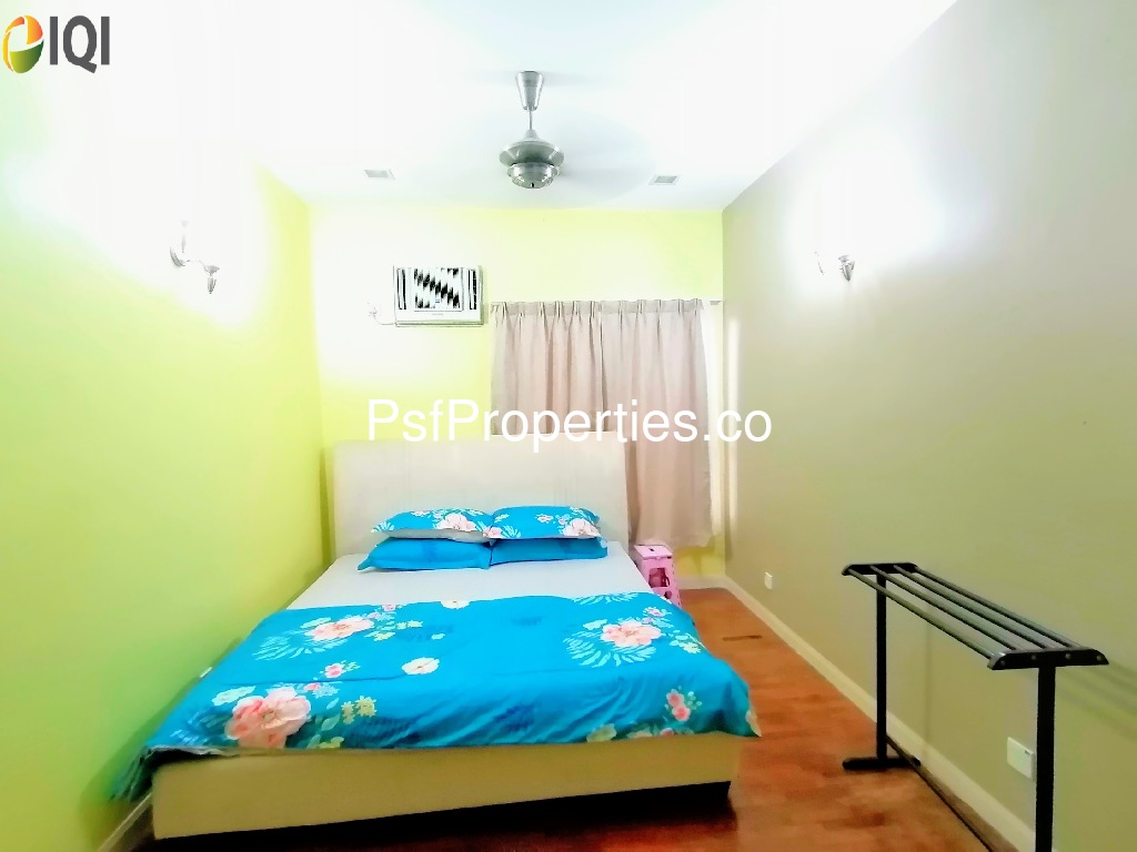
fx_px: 558
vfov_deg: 74.7
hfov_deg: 91.0
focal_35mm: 17
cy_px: 426
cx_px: 568
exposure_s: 1/25
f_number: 2.4
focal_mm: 1.78
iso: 320
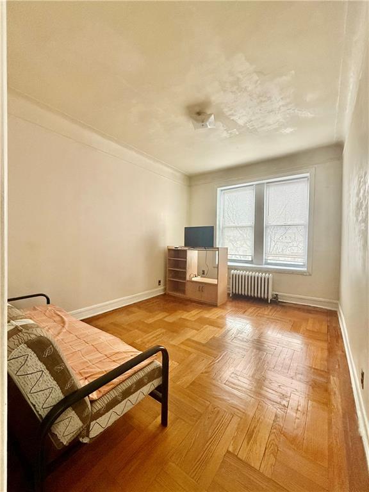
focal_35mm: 14
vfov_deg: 102.1
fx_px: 199
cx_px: 184
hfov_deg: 85.7
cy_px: 246
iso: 640
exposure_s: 1/120
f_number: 2.2
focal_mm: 2.22
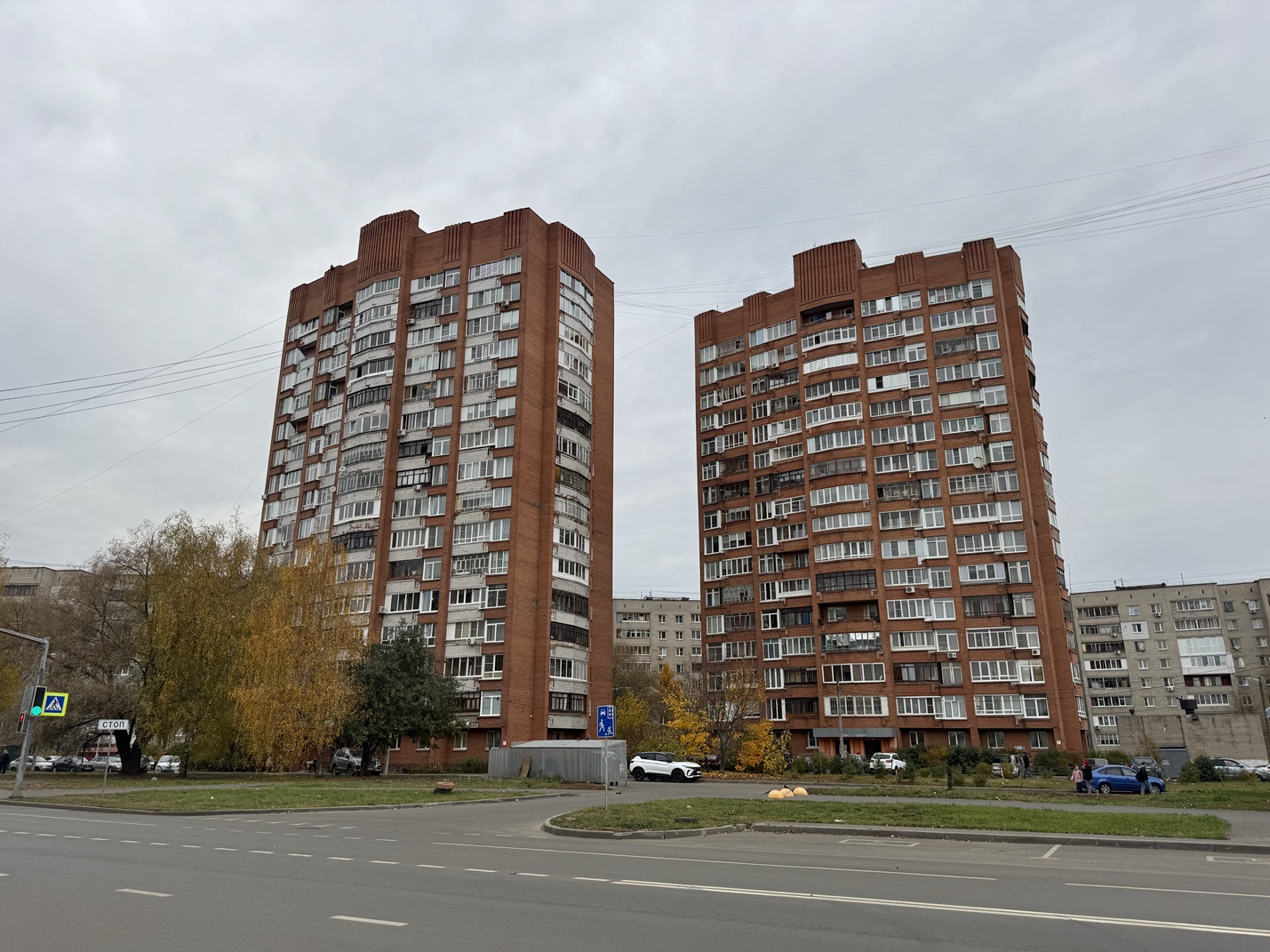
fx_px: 880
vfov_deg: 56.8
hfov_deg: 71.6
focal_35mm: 24
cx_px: 635
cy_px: 476
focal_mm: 6.76
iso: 80
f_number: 1.78
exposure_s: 1/1818
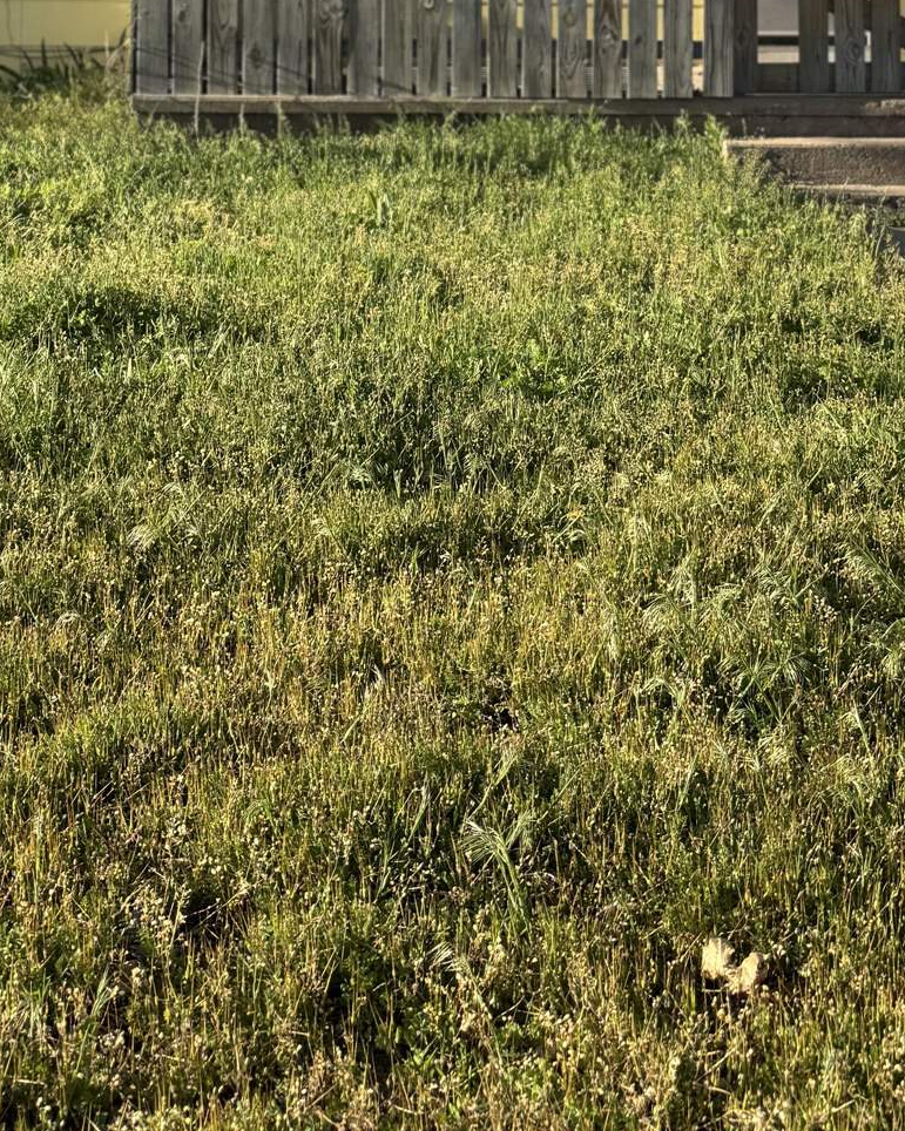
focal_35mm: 56
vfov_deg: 30.8
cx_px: 472
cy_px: -36
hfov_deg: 27.1
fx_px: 1875
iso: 80
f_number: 1.78
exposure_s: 1/2105
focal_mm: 6.76
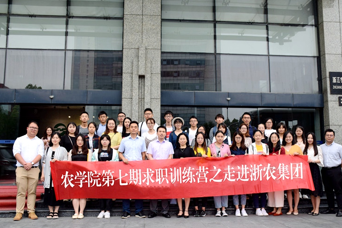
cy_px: 115
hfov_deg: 53.1
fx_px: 342
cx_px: 178
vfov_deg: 36.9
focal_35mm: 36
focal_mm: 22
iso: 400
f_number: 7.1
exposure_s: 1/200
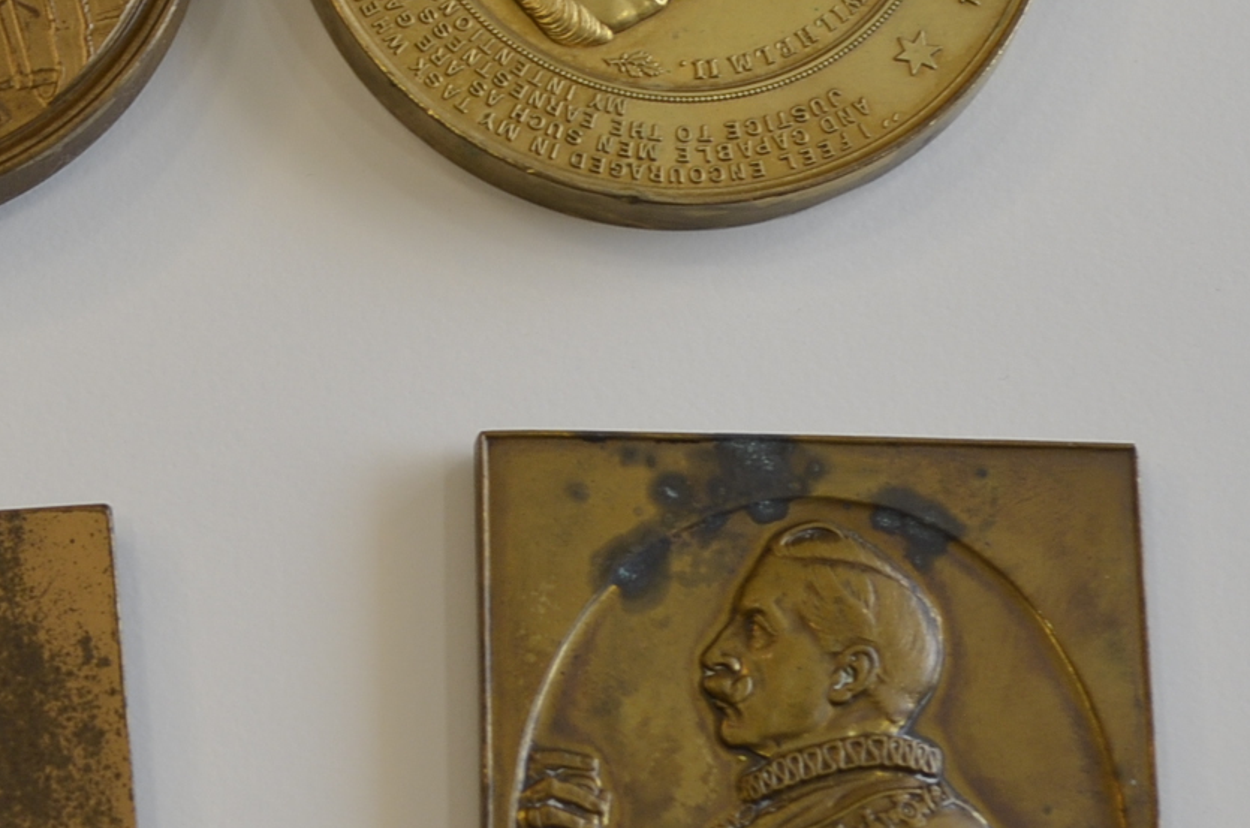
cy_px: 428
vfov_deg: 7.7
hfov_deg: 11.4
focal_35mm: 177
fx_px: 6133
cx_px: -216
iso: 220
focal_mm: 40
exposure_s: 1/60
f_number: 5.6
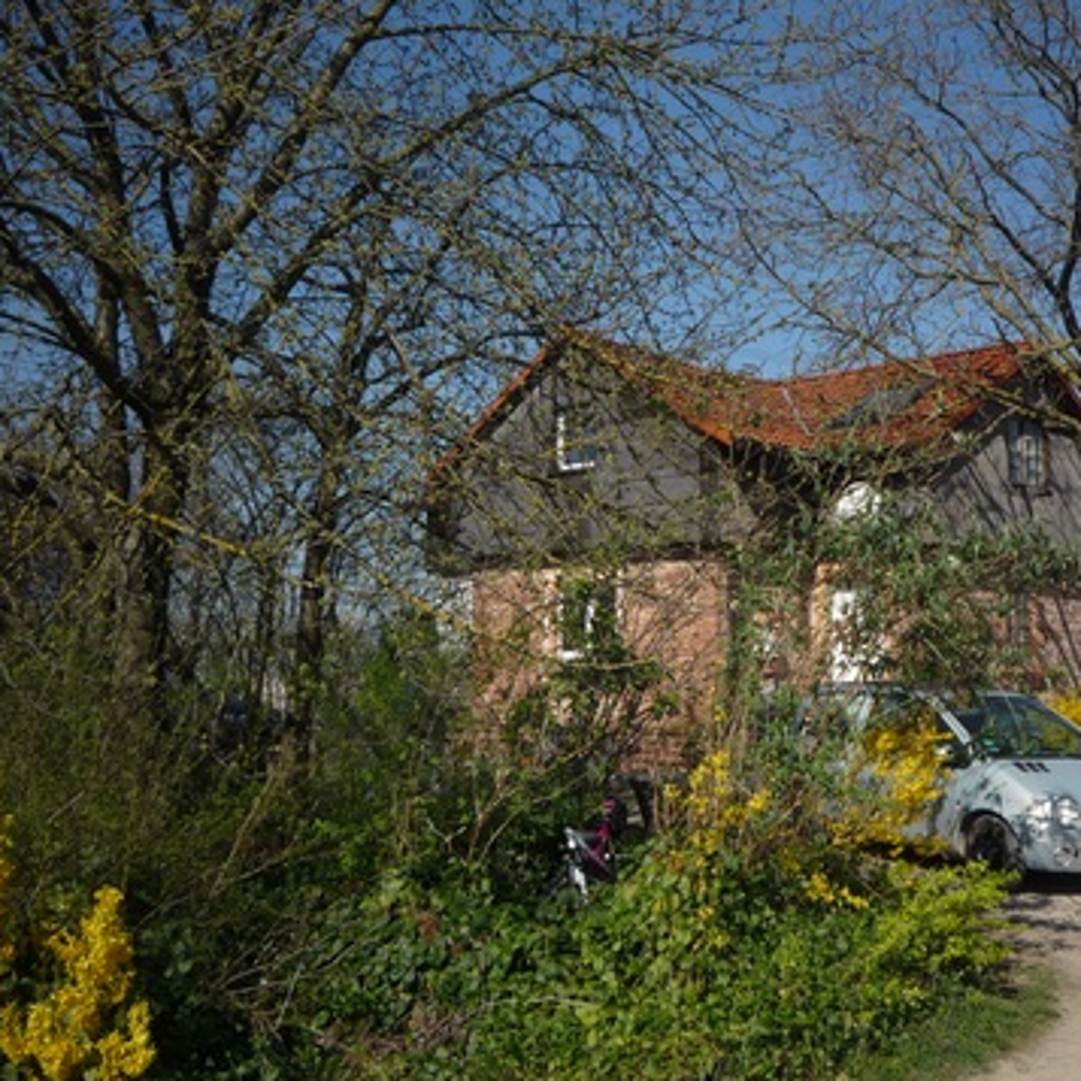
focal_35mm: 38
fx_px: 1343
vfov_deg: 43.9
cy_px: 539
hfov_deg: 43.4
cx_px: 696
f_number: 5.6
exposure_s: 1/500
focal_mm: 5.2
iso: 100
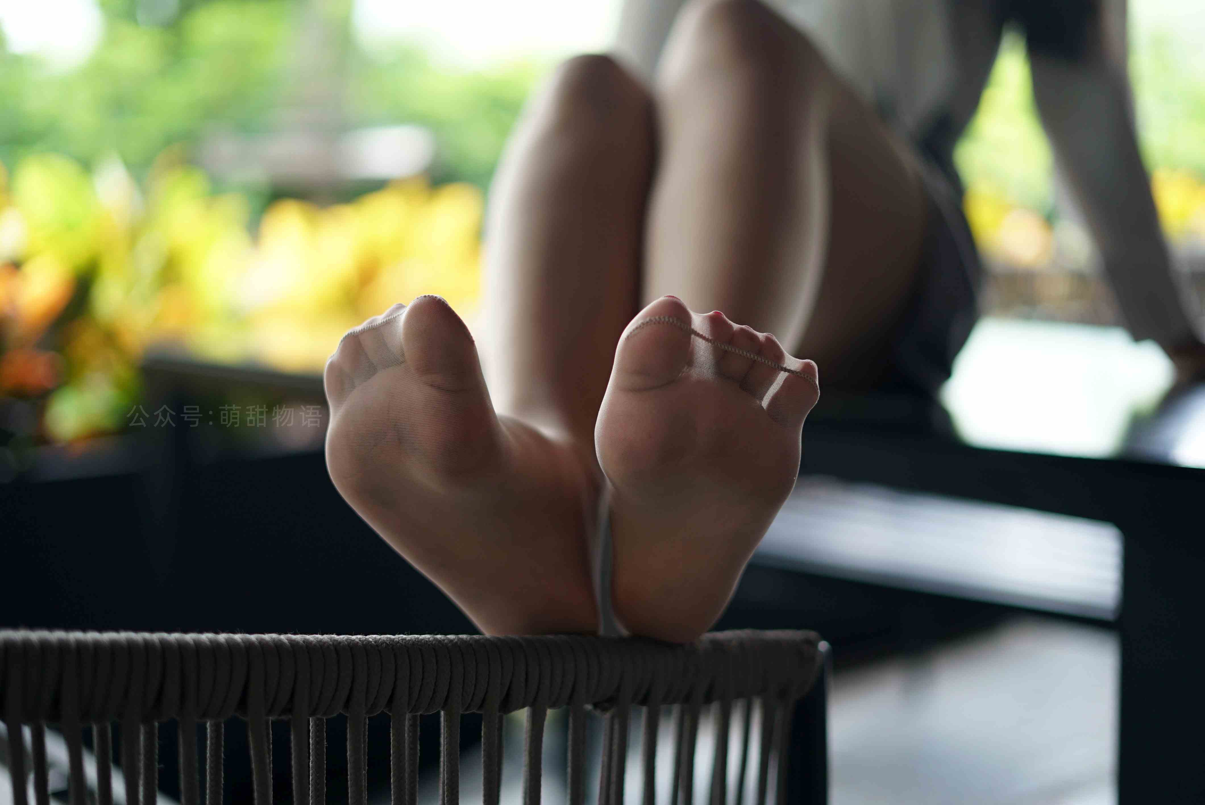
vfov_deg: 27.0
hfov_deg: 39.6
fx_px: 1674
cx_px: 602
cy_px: 402
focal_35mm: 50
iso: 400
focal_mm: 50
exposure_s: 1/640
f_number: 1.8
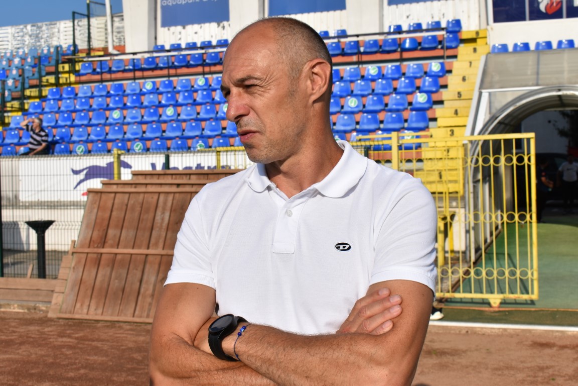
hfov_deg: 38.9
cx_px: 289
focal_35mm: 51
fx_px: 819
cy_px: 193
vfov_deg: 26.5
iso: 200
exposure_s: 1/500
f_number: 11
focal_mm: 34
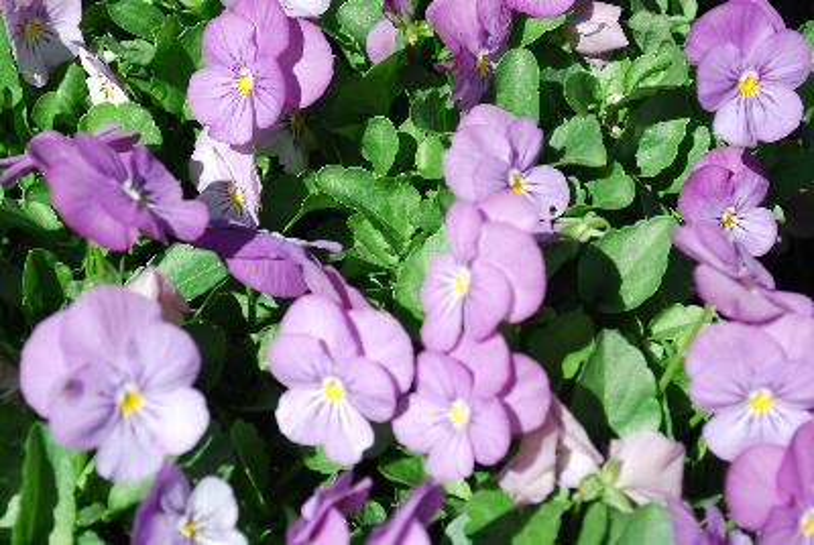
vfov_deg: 16.6
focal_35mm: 82
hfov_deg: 24.6
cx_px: 407
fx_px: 1868
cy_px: 272
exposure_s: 1/160
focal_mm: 55
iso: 100
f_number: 8
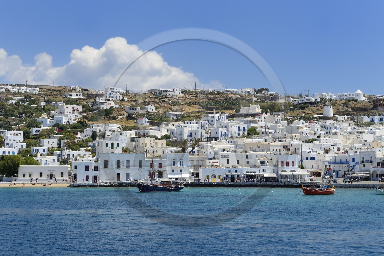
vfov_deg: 20.6
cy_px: 128
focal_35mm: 66
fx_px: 704
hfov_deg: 30.5
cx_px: 192
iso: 200
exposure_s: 1/400
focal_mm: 66
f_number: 11
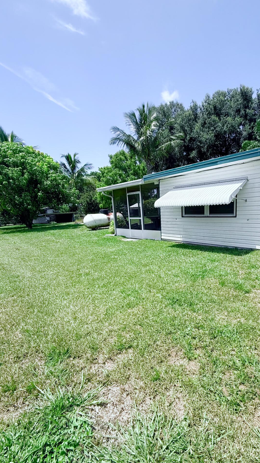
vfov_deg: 99.3
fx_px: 196
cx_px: 161
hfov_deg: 66.1
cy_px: 242
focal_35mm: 16
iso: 64
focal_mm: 2.22
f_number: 2.2
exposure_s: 1/2024
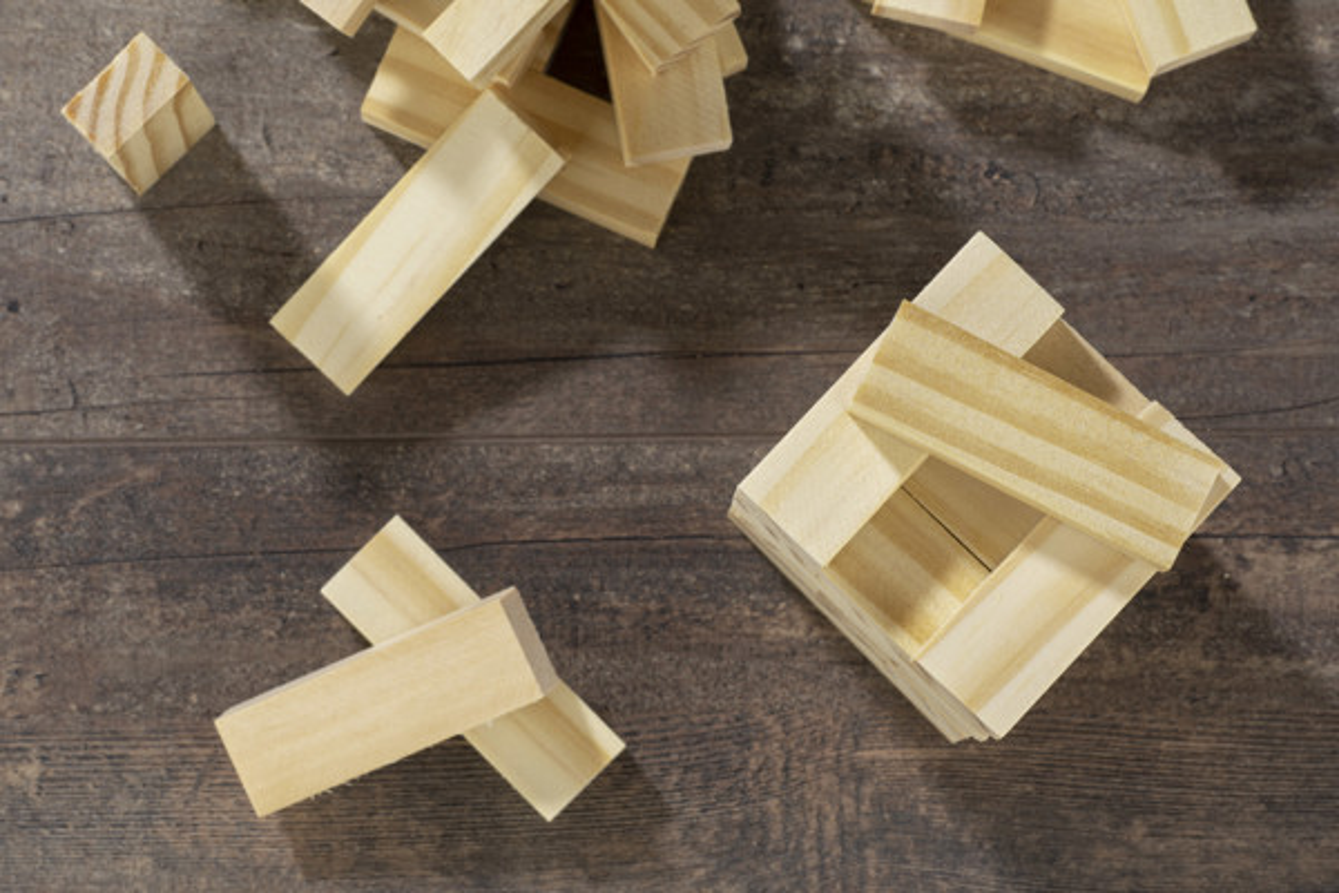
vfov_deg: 10.8
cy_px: 446
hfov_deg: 16.1
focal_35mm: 127
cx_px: 670
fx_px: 4723
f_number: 14
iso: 100
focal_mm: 85
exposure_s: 1/125
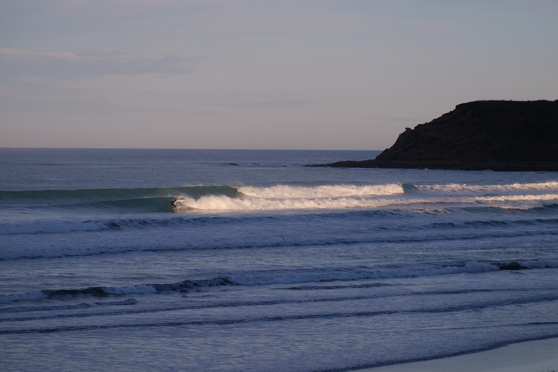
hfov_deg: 11.4
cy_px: 186
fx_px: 2806
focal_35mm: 181
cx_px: 279
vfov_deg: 7.6
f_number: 6.4
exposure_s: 1/4400
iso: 1000
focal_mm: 120.6
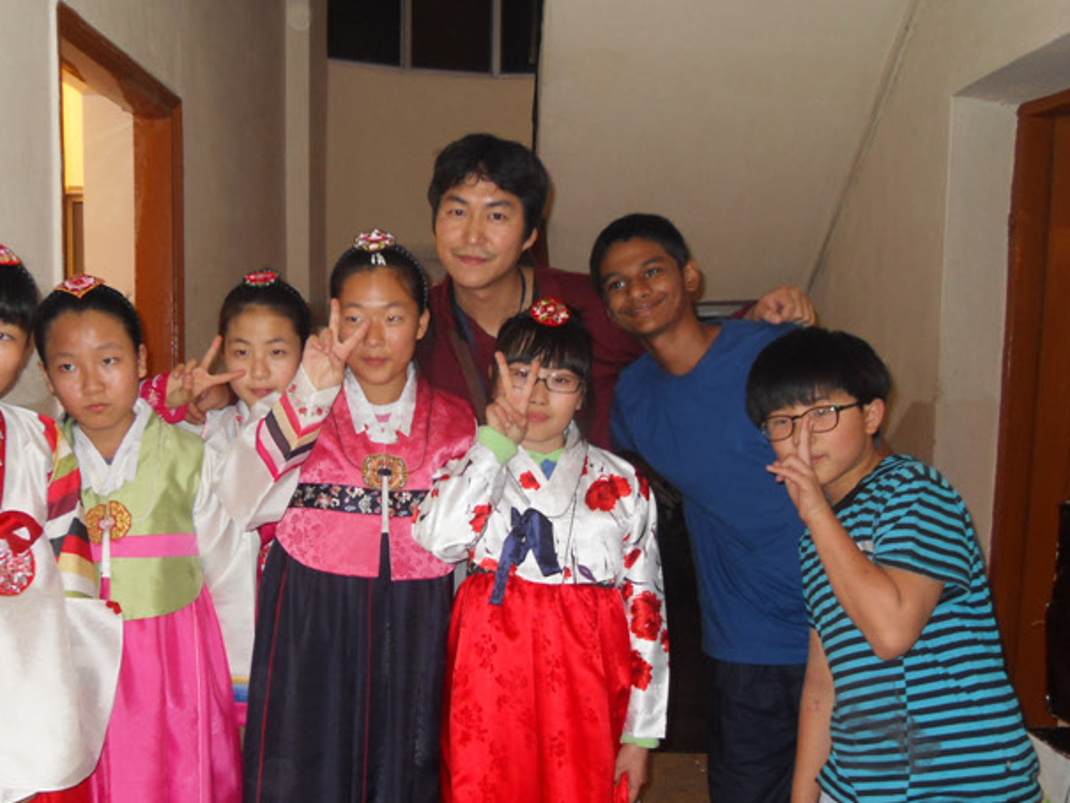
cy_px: 472
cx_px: 455
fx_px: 1144
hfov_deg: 50.0
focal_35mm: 37
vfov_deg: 38.6
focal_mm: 6
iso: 200
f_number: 2.8
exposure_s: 1/45
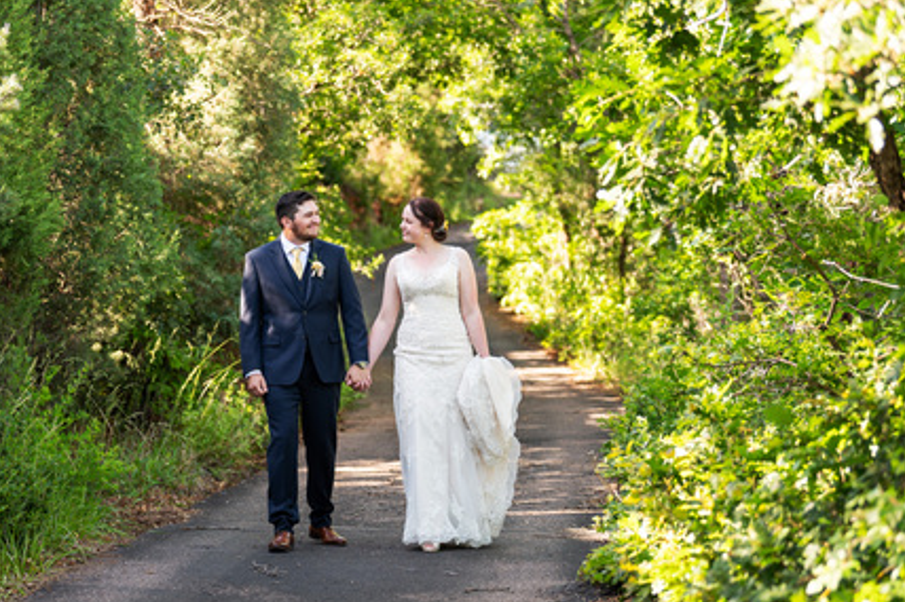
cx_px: 317
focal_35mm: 129
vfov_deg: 10.6
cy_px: 343
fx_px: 3241
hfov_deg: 15.9
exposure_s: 1/160
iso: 100
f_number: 2.8
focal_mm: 92
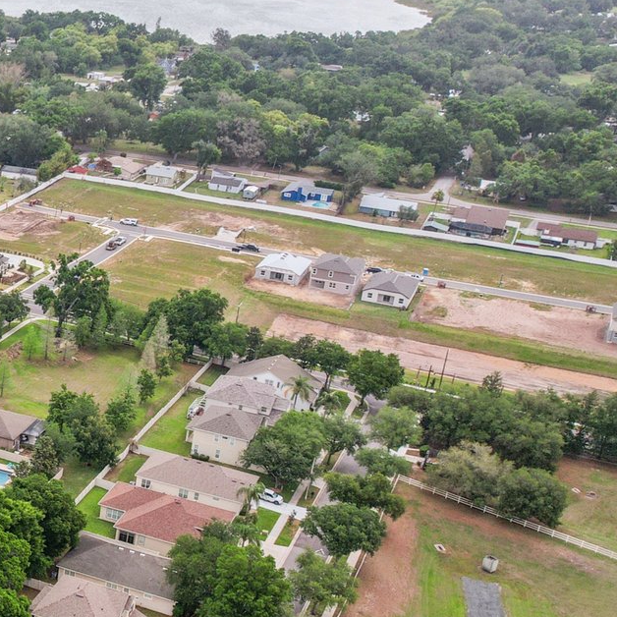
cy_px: 410
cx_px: -263
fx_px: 1230
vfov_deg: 28.0
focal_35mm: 61
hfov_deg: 23.5
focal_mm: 8.4
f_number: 2.8
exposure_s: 1/1000
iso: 130
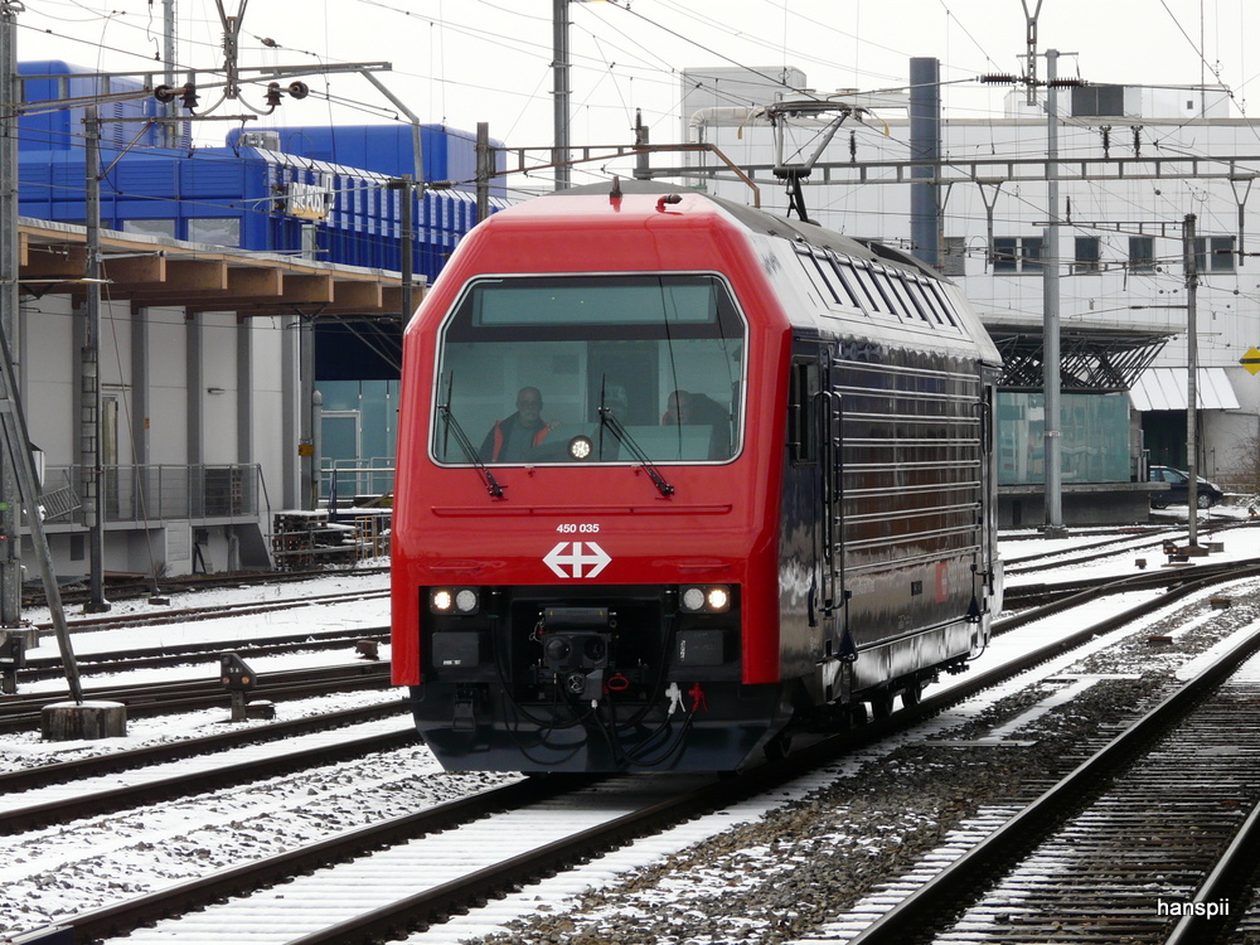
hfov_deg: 11.8
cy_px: 472
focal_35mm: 168
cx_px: 630
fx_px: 6115
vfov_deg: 8.8
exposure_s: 1/200
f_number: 5.6
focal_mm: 27.6
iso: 100
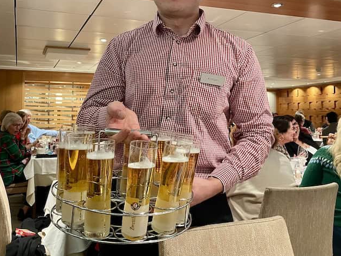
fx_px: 364
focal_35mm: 37
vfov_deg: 38.5
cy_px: 98
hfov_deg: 50.1
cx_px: 158
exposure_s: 1/34
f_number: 1.6
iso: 640
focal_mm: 4.2
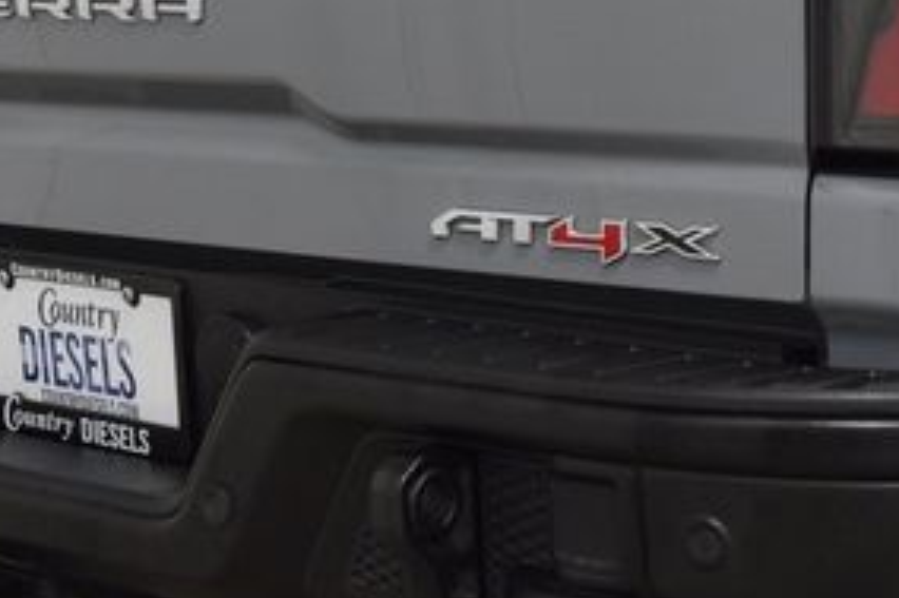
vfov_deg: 11.9
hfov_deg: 17.8
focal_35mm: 115
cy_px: 185
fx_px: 2870
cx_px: 478
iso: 1600
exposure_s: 1/60
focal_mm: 34
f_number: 5
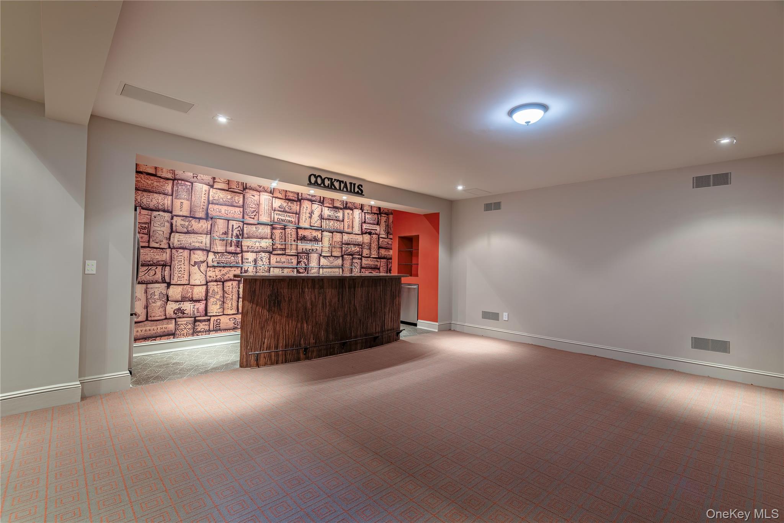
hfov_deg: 96.7
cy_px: 262
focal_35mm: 16
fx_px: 348
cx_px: 392
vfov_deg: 73.8
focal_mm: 16
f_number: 9
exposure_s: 1/1.25
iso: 200
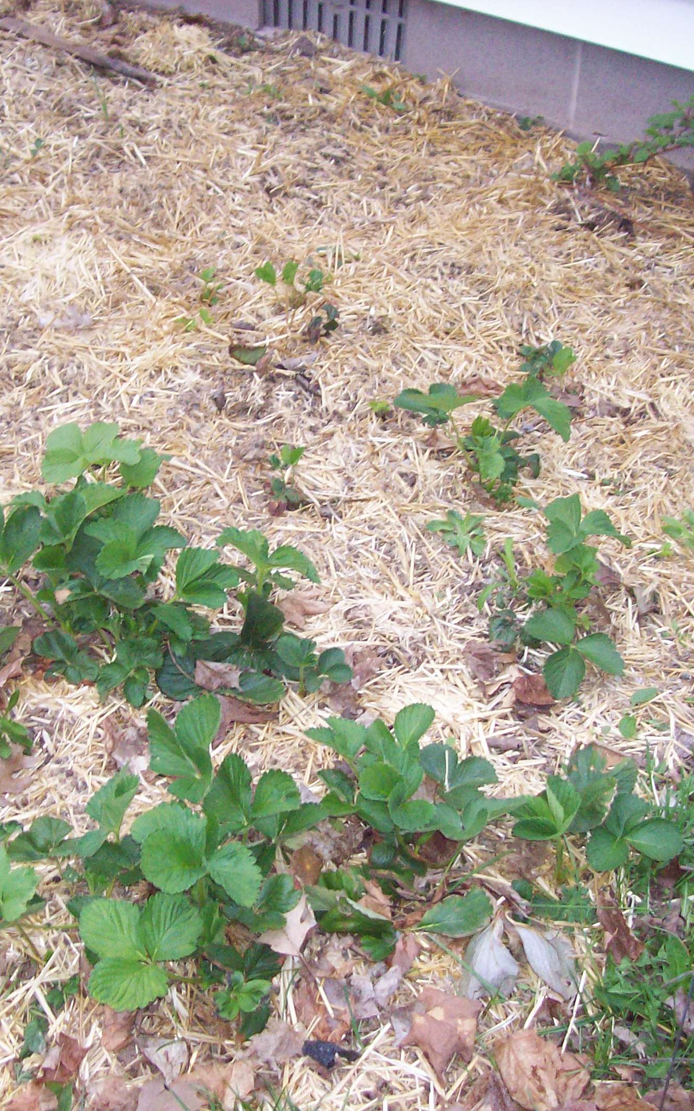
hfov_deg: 25.2
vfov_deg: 39.6
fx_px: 1544
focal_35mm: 51
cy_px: 556
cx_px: 225
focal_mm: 6
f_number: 2.7
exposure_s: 1/108
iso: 140
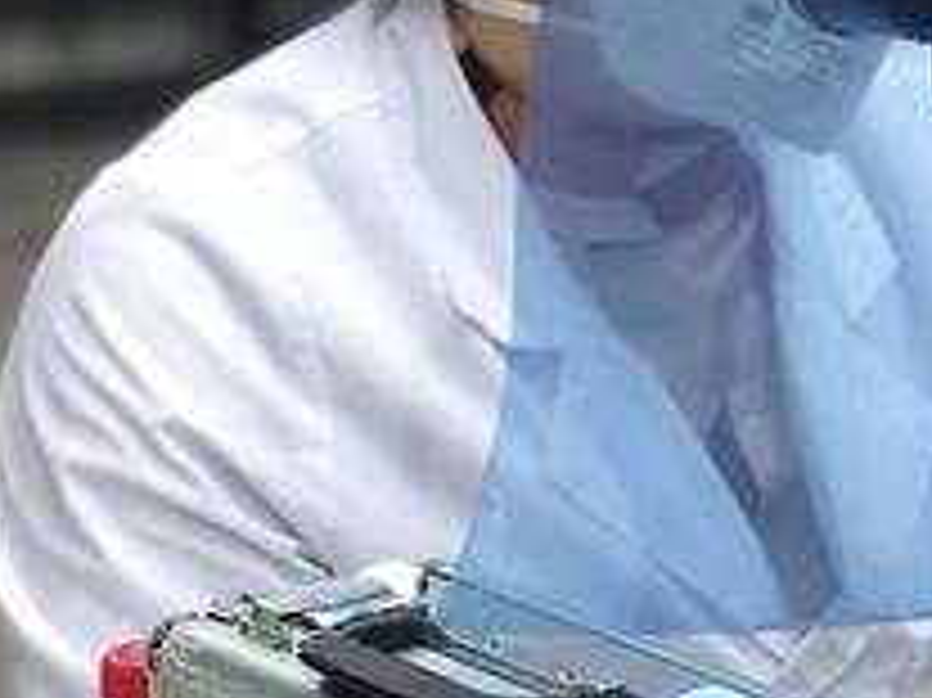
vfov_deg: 8.1
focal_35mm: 181
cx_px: 1310
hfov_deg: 10.6
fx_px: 4870
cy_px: -104
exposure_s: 1/291
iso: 16
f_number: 2.4
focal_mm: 6
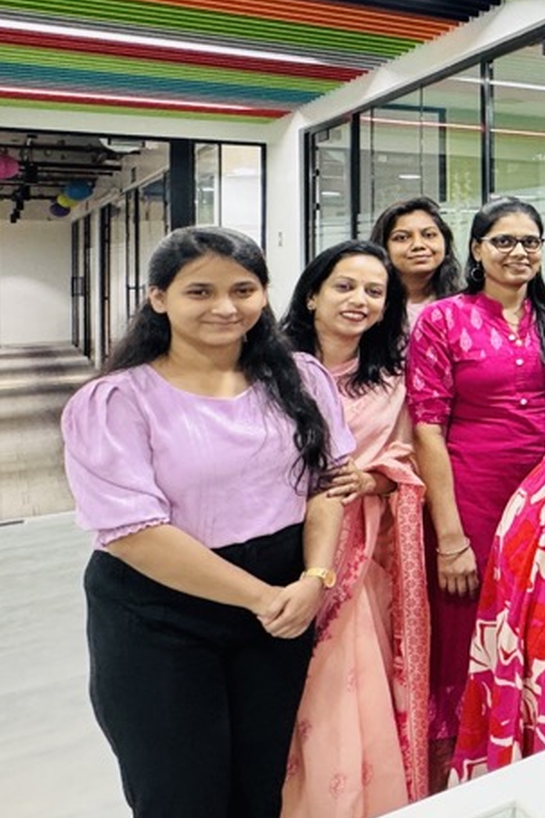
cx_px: 962
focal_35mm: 41
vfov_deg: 46.4
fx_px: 932
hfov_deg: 21.8
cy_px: 246
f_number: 2.2
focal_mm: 2.22
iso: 250
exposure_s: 1/50
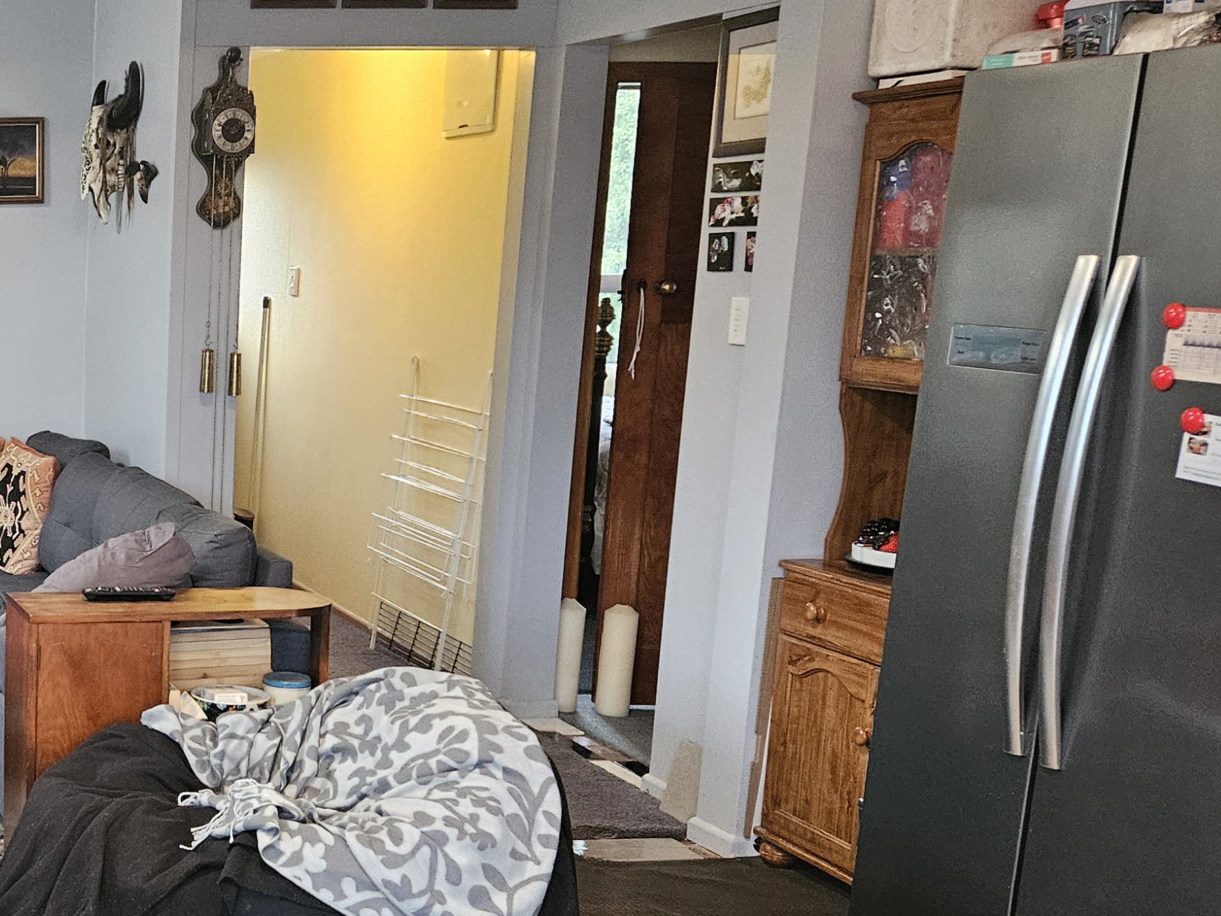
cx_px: -127
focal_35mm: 51
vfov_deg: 28.5
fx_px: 1799
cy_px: 568
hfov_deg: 32.8
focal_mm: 5.4
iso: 500
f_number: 1.8
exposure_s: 1/100
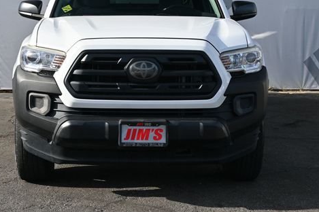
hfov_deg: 28.2
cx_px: 137
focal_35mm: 72
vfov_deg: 18.9
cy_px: 68
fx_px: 635
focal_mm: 35
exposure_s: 1/320
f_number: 6.3
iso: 100
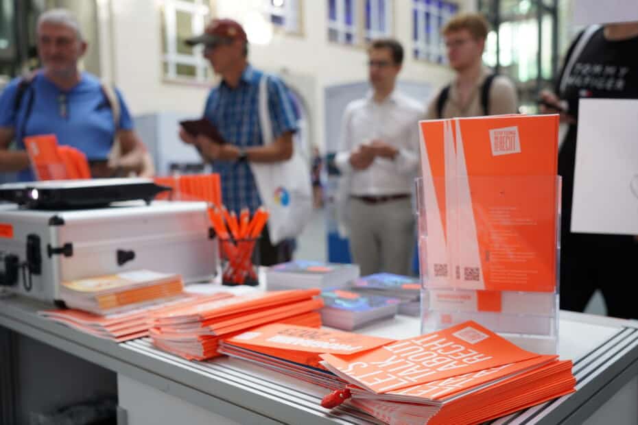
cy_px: 212
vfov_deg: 40.0
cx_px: 319
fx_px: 585
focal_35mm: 33
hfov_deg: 57.2
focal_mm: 33
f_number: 4
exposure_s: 1/40
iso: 250
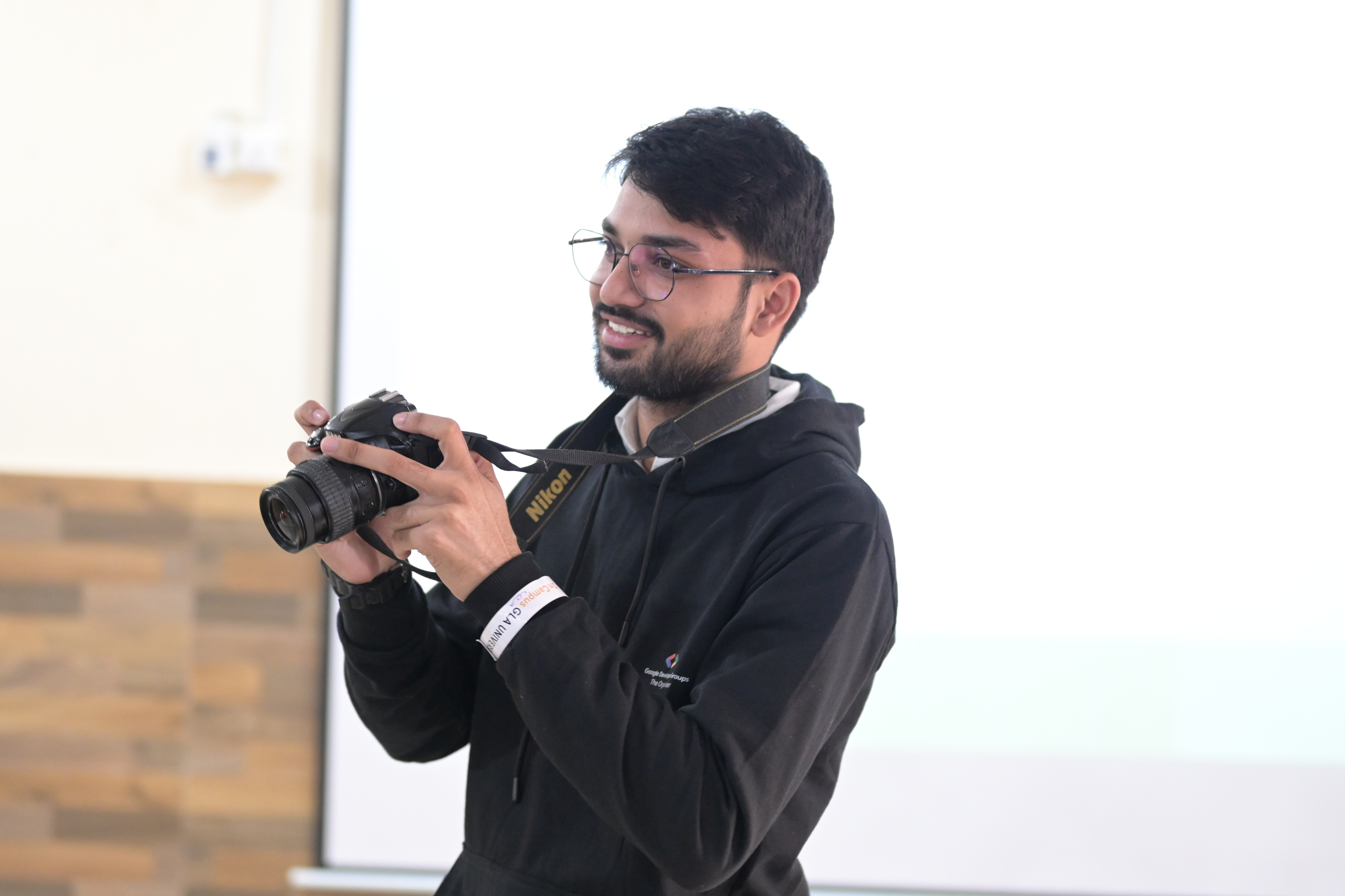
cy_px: 454
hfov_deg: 26.0
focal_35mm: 78
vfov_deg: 17.5
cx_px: 662
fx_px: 2914
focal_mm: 50
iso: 2000
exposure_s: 1/125
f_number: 1.8
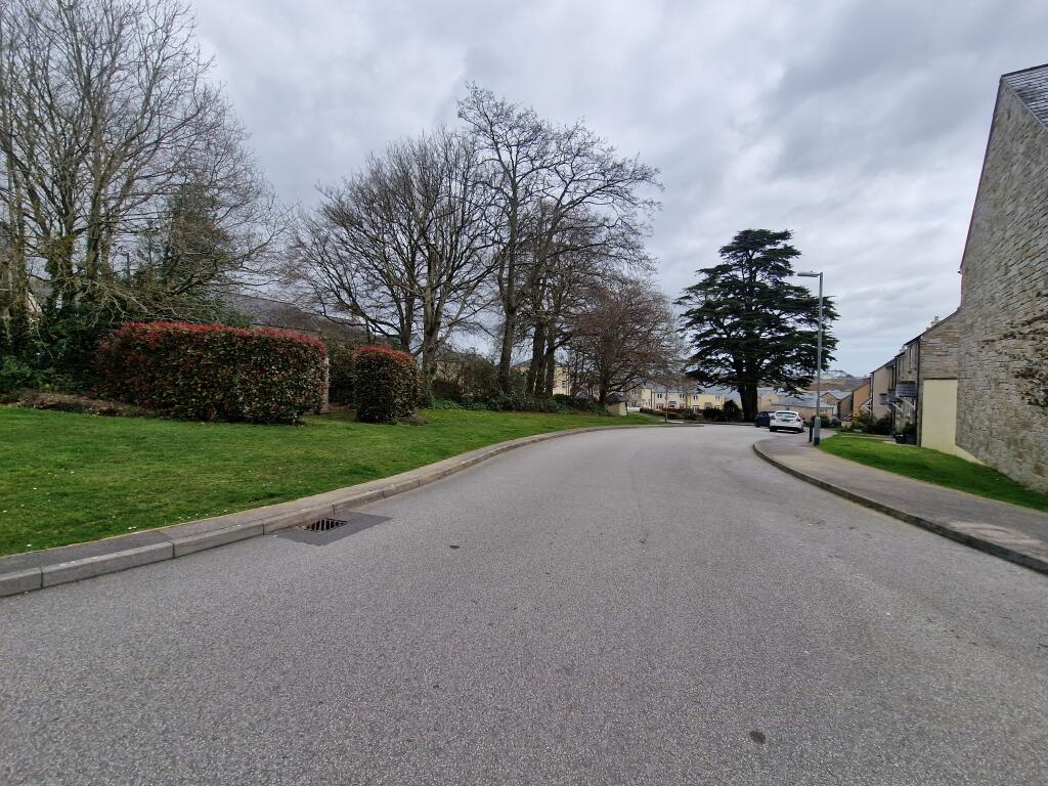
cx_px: 524
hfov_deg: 106.2
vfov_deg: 89.9
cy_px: 393
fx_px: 394
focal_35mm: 13
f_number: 2.2
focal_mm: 2.2
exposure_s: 1/1168
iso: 50
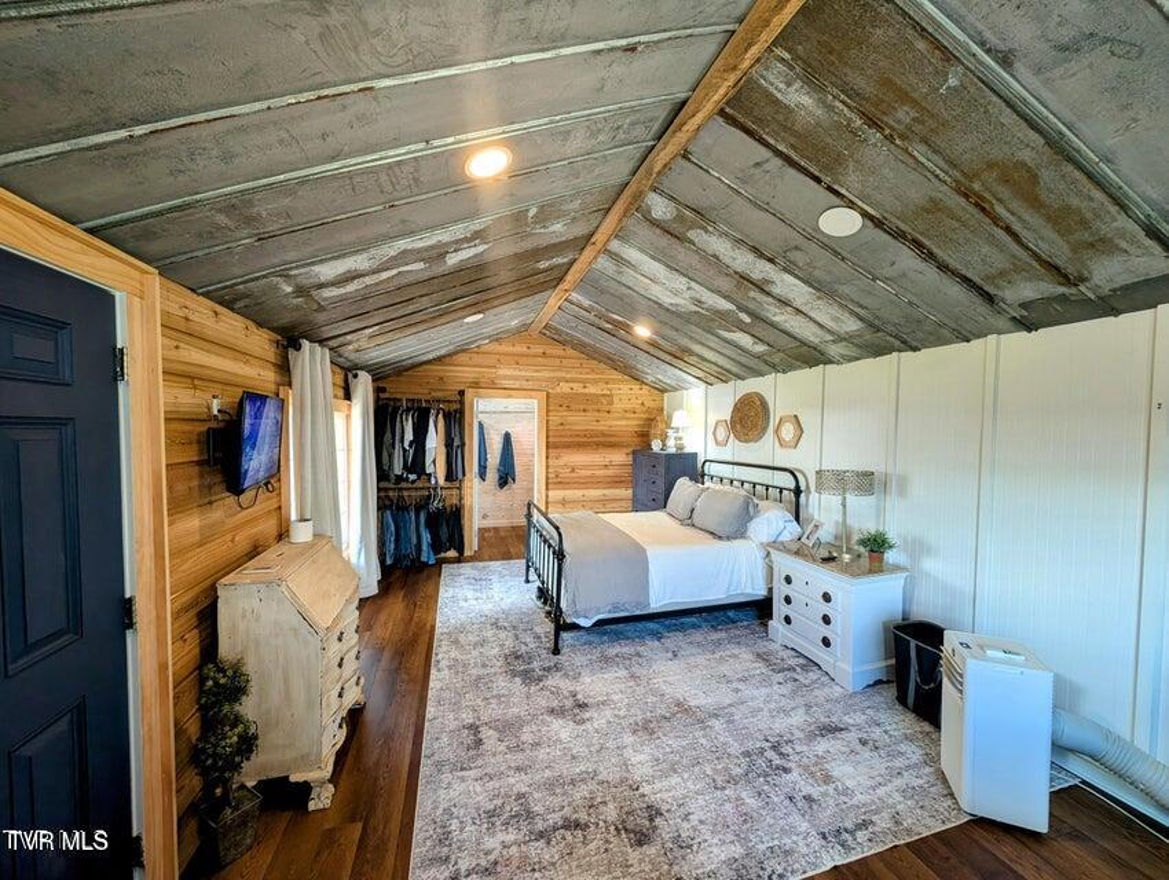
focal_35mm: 12
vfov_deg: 94.6
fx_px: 406
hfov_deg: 110.5
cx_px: 584
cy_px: 440
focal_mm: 2.02
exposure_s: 1/40
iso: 63
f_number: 1.7
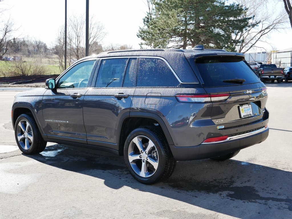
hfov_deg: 41.2
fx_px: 388
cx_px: 146
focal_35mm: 46
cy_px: 110
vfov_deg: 31.5
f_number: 6.3
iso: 200
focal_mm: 23
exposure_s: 1/200
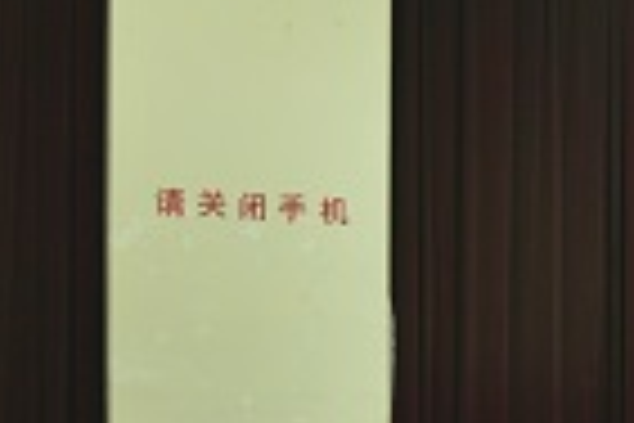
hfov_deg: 12.0
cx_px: 1246
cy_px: 495
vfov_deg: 8.9
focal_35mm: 153
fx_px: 2694
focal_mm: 36
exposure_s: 1/40
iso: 1100
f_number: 4
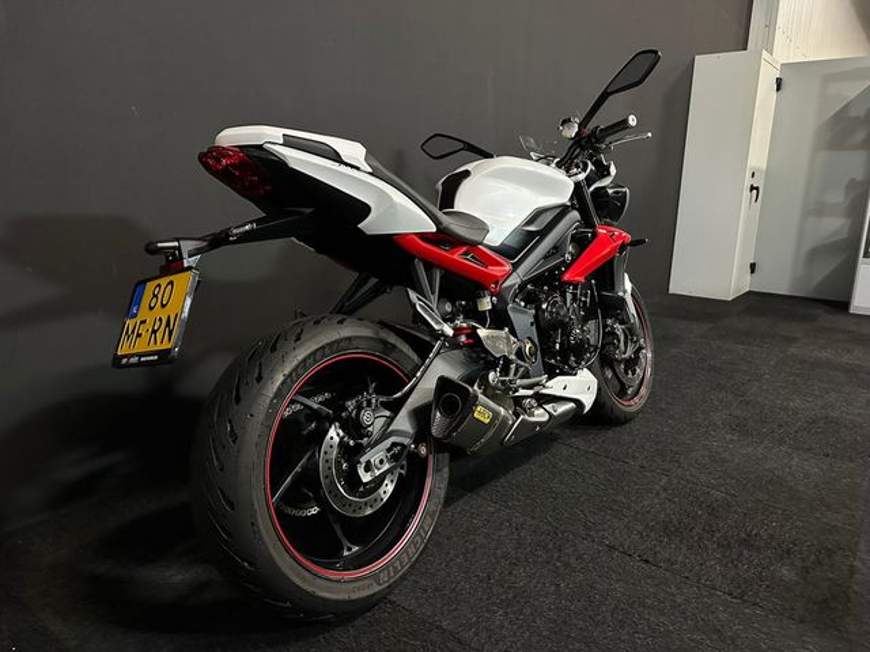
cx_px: 435
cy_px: 326
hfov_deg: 71.6
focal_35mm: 24
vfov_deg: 56.8
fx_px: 603
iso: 1000
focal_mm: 6.86
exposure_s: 1/33
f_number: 1.78
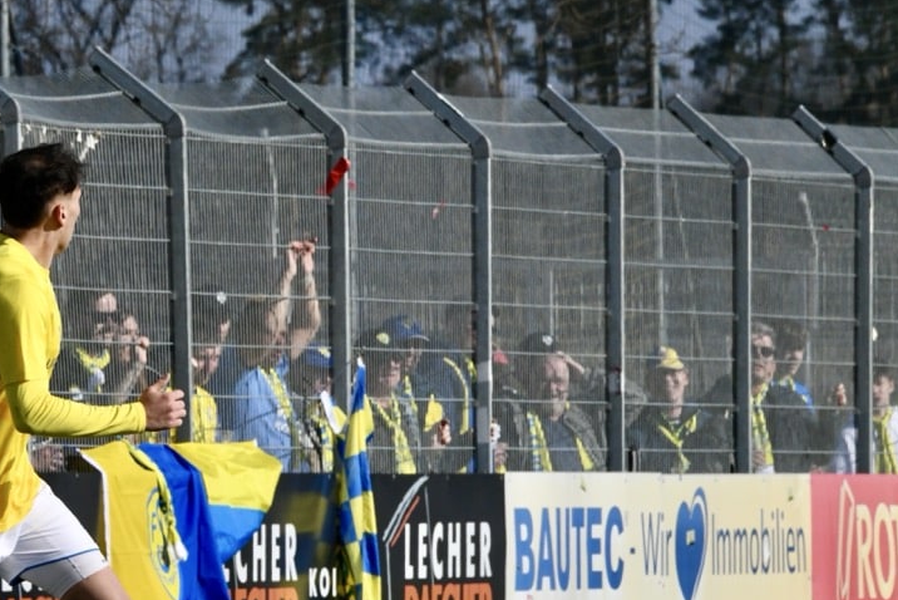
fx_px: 16943
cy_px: 447
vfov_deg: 2.0
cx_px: 100
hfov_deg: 3.0
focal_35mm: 679
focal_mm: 380
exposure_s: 1/1600
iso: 2500
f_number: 20
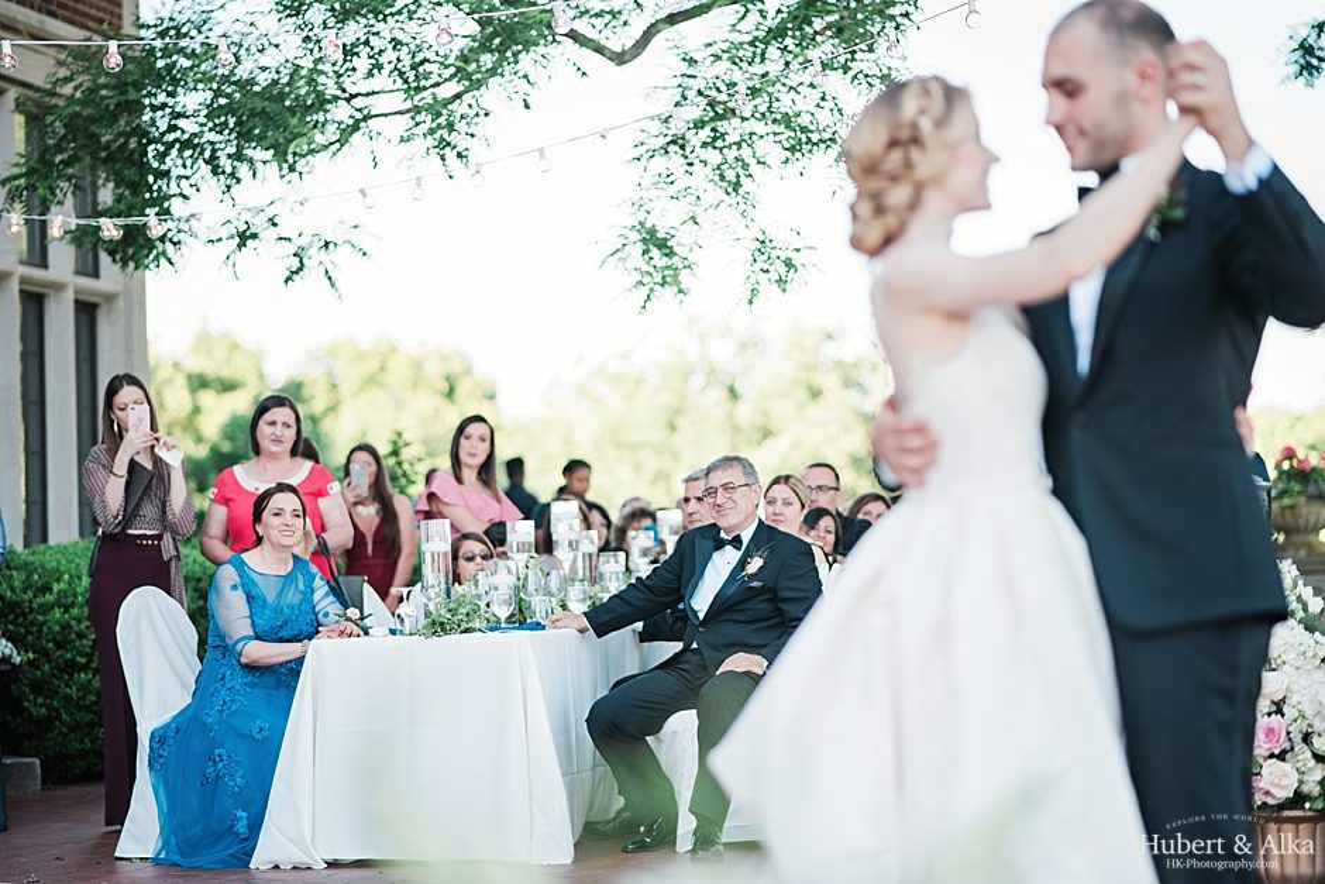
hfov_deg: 23.9
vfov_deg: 16.1
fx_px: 3129
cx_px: 662
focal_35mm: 85
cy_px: 442
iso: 400
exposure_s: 1/1600
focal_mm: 85
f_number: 1.8
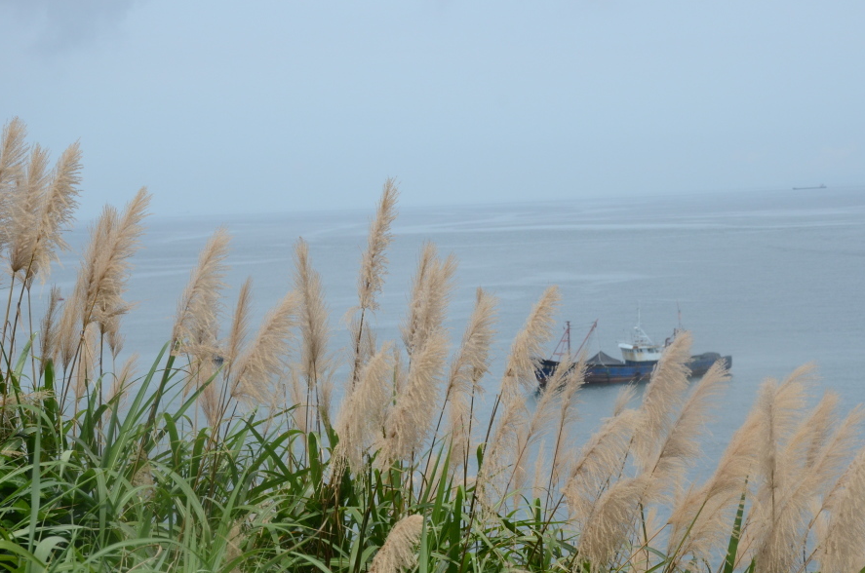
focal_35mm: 90
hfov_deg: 22.6
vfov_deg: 15.1
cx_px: 494
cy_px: 293
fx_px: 2159
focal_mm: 52
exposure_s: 1/2000
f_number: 8
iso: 640
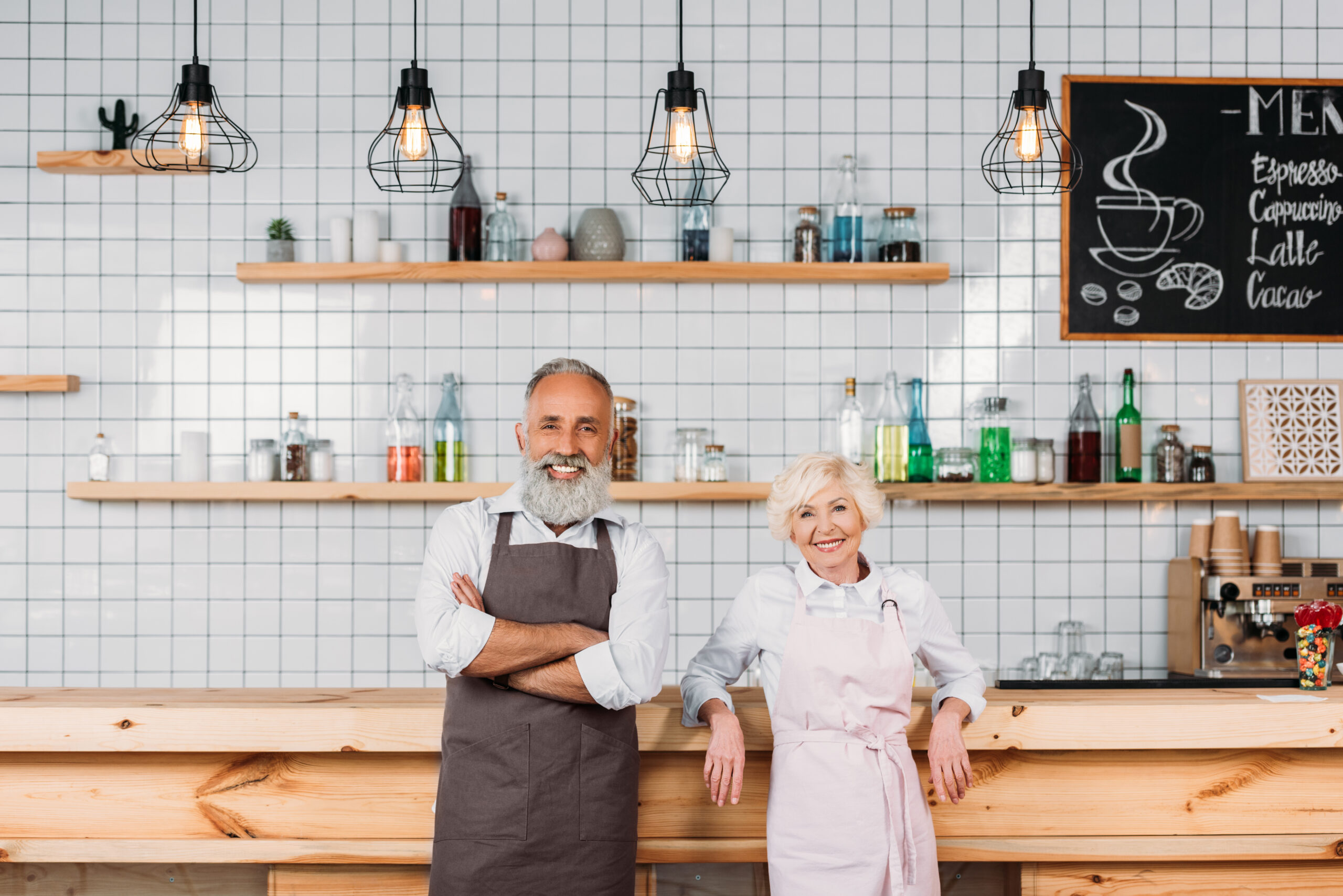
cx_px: 672
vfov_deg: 19.5
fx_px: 2612
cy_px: 448
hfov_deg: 28.8
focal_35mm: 70
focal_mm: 70
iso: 160
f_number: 3.5
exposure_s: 1/200
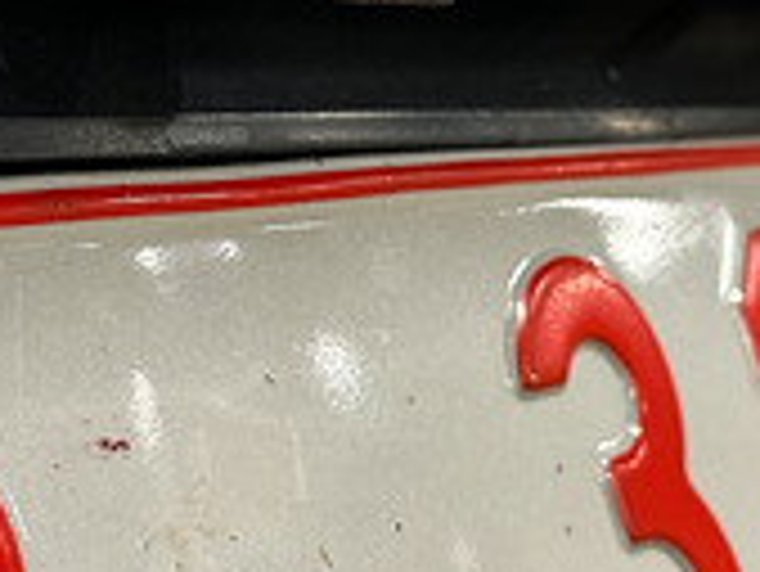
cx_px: 387
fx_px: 1868
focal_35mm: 85
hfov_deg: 23.0
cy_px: 171
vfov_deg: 17.3
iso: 320
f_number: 1.8
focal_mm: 6.86
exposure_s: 1/50
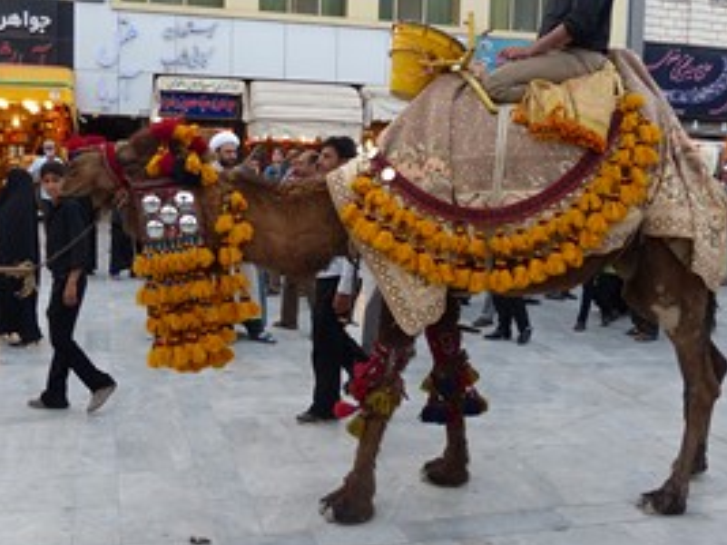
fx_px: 819
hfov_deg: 47.9
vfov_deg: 36.7
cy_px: 226
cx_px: 343
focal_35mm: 39
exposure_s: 1/250
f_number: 4
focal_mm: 4.7
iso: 200
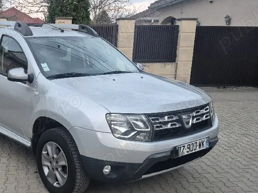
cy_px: 134
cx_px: 63
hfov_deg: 45.1
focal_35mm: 40
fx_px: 298
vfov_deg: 35.5
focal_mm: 5.4
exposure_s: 1/100
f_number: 1.8
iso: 640
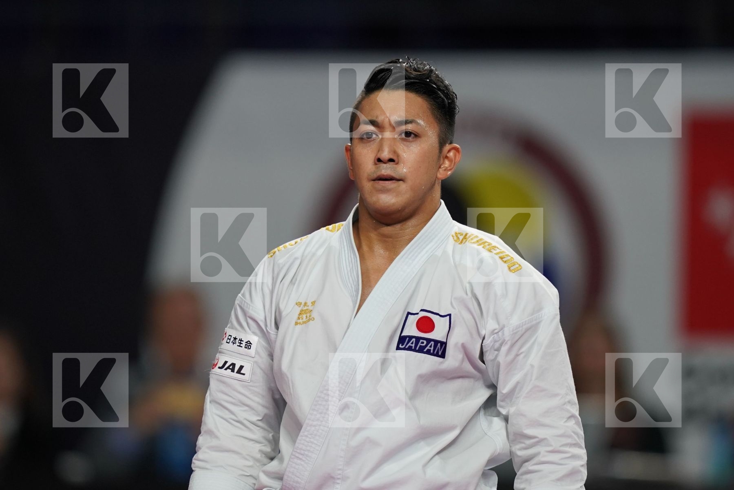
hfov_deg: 3.4
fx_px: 12232
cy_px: 245
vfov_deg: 2.3
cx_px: 367
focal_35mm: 600
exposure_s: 1/500
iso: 1000
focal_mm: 400
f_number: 2.8
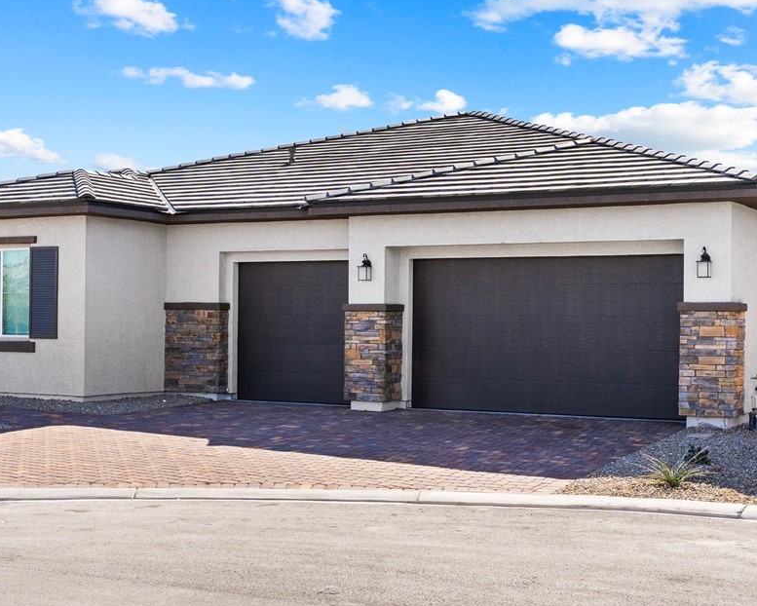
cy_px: 315
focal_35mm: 55
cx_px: 382
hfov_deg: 34.1
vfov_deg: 27.6
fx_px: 1233
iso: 500
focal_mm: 28
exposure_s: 1/8000
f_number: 8
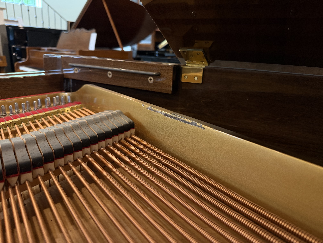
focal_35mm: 24
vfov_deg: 56.8
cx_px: 162
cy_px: 122
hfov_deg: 71.6
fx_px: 224
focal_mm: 6.76
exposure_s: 1/60
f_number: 1.78
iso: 250
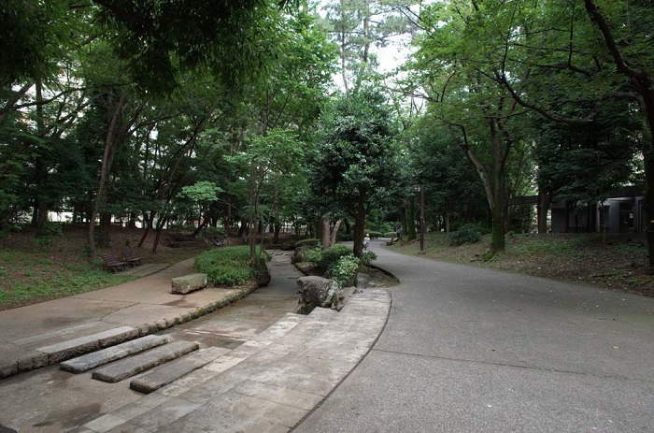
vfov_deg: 46.2
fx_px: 507
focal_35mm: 28
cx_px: 327
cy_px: 216
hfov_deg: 65.6
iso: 100
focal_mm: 18.3
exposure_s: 1/45
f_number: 4
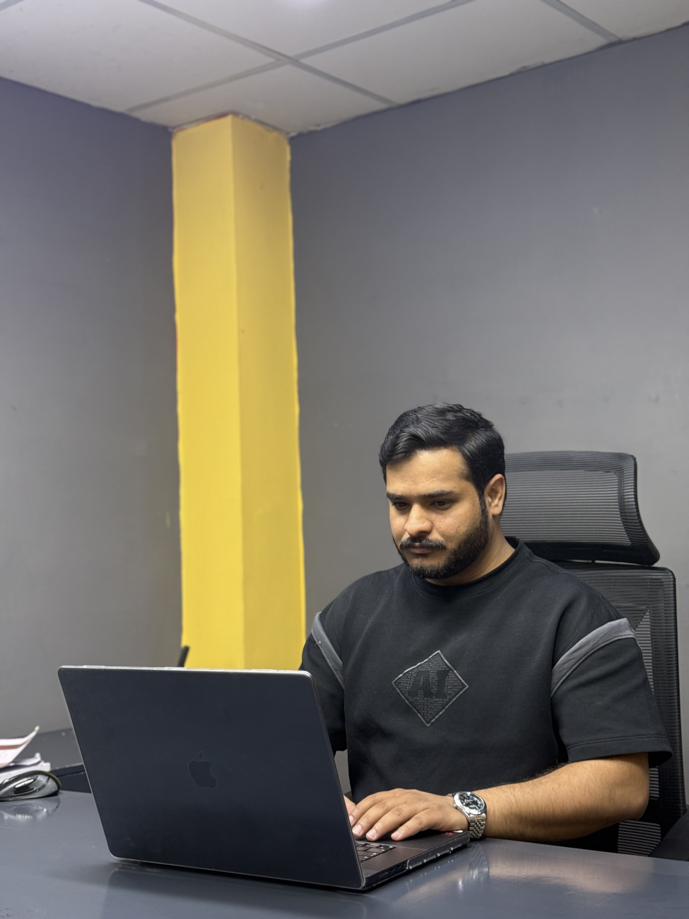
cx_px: 344
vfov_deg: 39.7
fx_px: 1274
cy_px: 460
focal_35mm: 48
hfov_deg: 30.3
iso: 125
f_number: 1.78
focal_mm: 6.76
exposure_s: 1/50
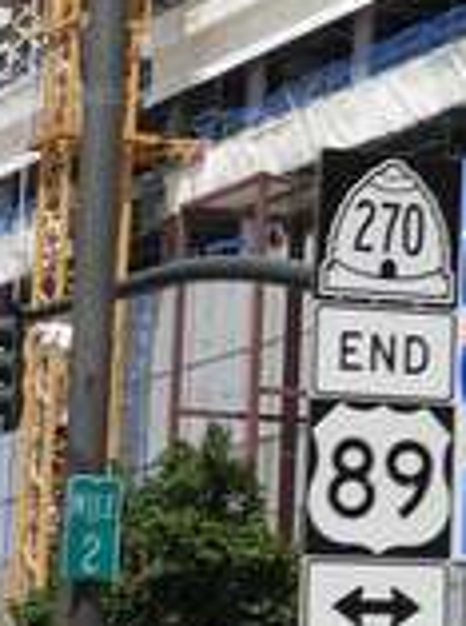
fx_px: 4145
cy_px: -148
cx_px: 848
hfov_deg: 6.3
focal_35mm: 230
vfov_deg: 8.5
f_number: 8.2
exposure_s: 1/215
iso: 80
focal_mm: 6.3
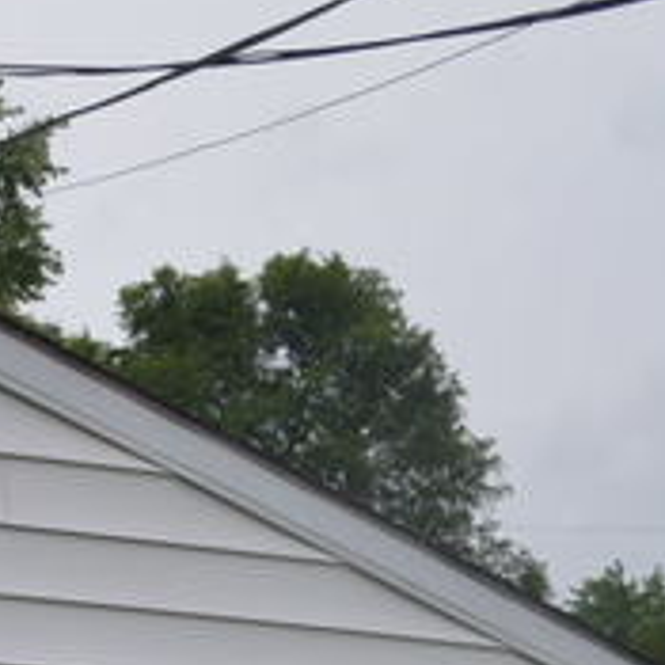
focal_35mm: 114
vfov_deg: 14.1
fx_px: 2478
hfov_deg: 13.8
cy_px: 1075
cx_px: -486
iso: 100
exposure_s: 1/640
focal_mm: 18
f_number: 3.5
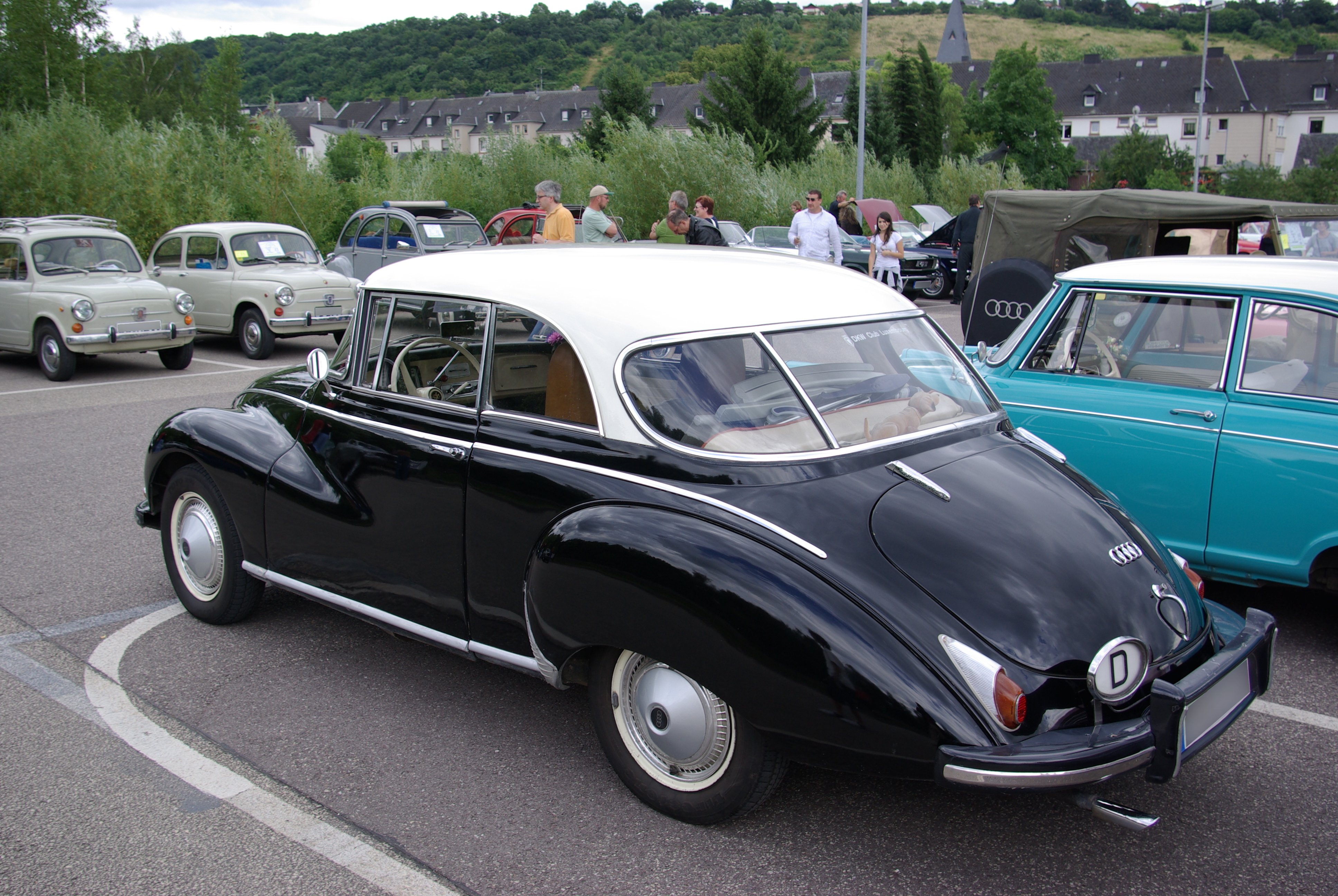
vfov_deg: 38.5
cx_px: 669
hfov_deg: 55.0
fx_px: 1284
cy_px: 448
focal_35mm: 34
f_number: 6.7
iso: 100
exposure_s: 1/125
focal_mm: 23
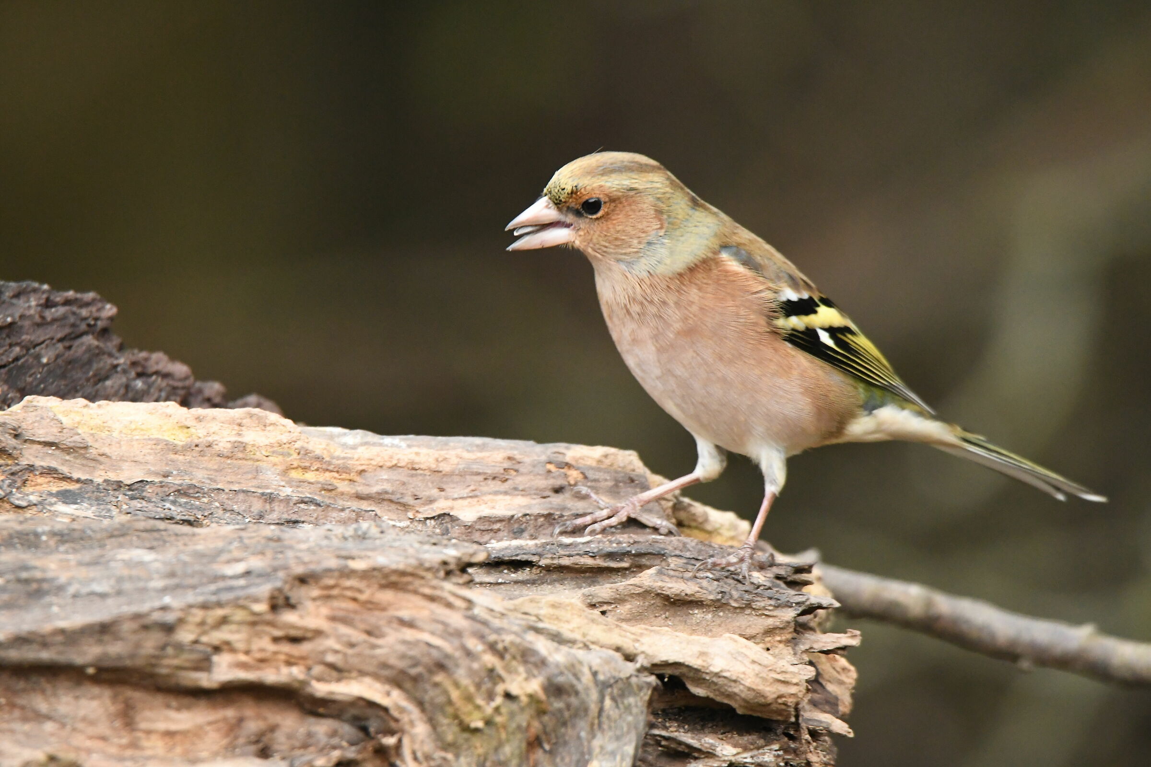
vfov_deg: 1.5
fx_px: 28773
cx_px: 576
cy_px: 384
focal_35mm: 900
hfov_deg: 2.3
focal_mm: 600
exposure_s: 1/250
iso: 4000
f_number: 6.3
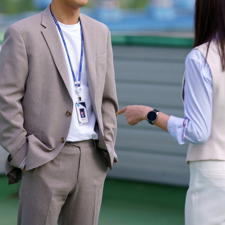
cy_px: 76
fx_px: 2243
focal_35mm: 305
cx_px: 98
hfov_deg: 5.7
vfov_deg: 5.7
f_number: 3.2
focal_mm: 164
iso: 100
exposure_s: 1/1600
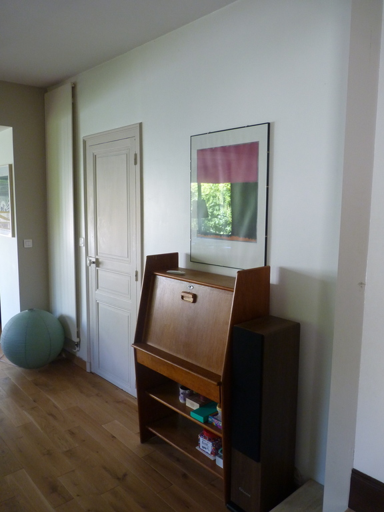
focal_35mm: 27
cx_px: 192
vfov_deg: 65.3
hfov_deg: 51.4
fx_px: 399
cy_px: 256
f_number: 2.8
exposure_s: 1/30
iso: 250
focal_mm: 4.8
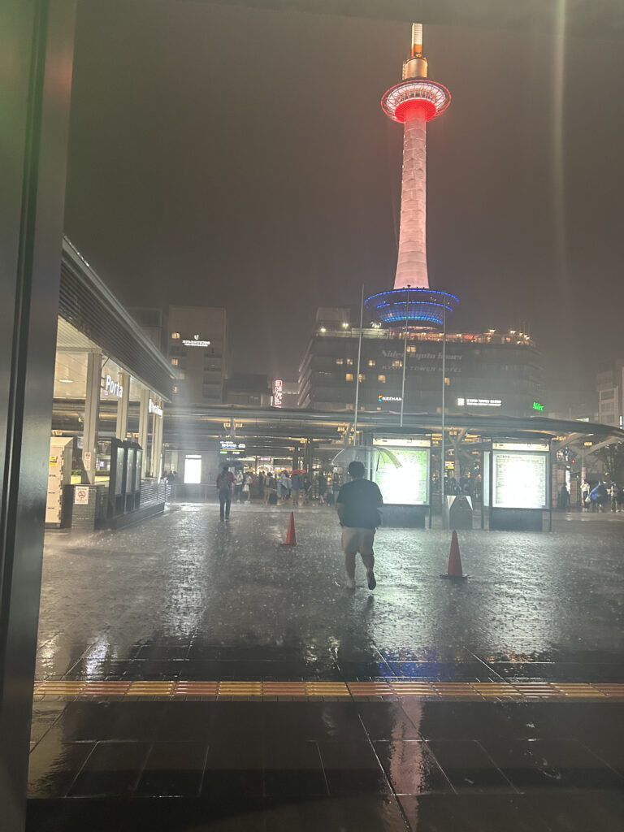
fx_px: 625
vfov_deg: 67.3
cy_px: 416
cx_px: 312
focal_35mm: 26
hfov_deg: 53.1
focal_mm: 5.7
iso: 500
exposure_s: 1/60
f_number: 1.5
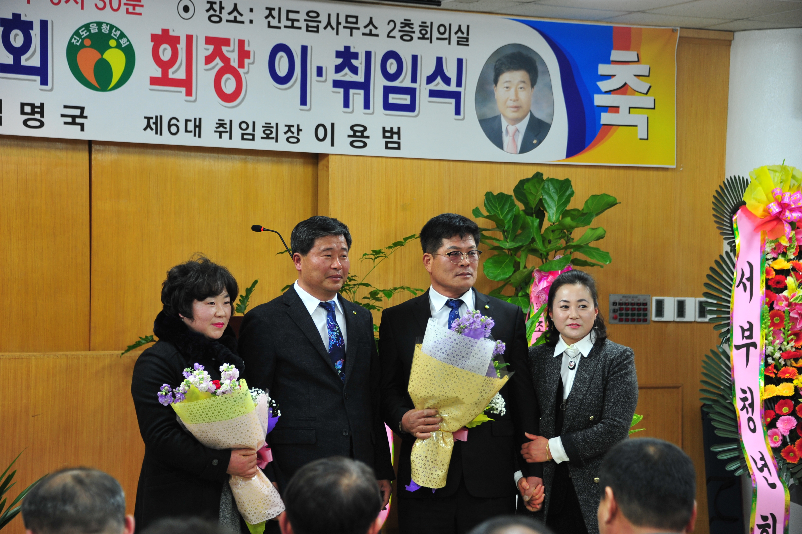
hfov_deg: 22.2
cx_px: 401
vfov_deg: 14.9
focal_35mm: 92
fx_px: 2049
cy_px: 267
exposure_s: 1/30
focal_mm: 92
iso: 800
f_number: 5.3
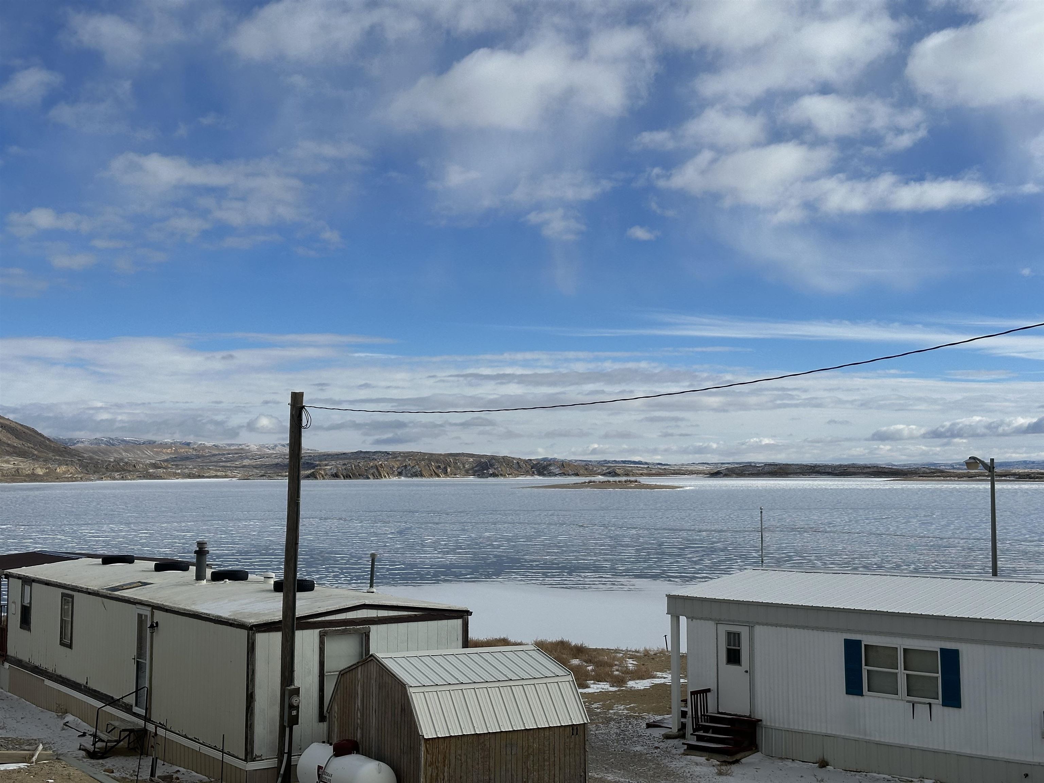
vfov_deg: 30.3
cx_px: 522
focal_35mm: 48
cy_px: 392
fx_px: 1448
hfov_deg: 39.7
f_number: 1.78
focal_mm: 6.86
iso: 64
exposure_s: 1/8929
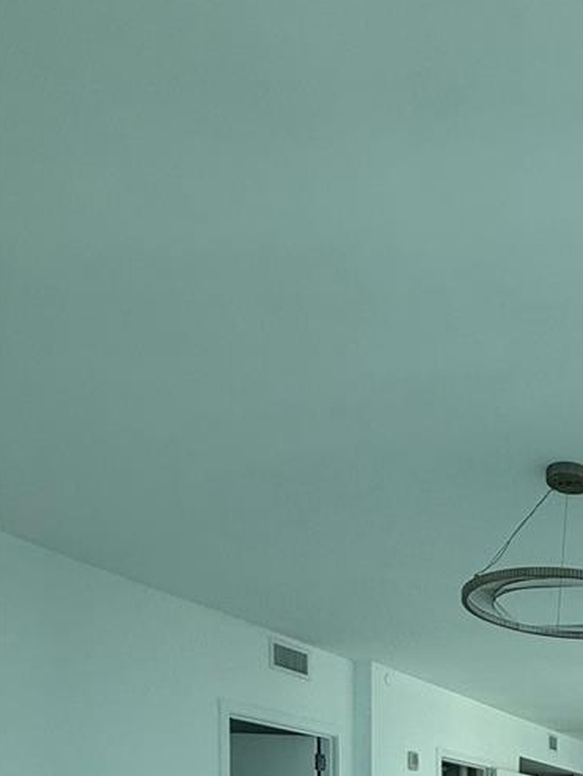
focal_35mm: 34
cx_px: 701
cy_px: 897
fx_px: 763
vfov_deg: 40.6
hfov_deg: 33.8
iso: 50
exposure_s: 1/482
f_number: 2.2
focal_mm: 2.22
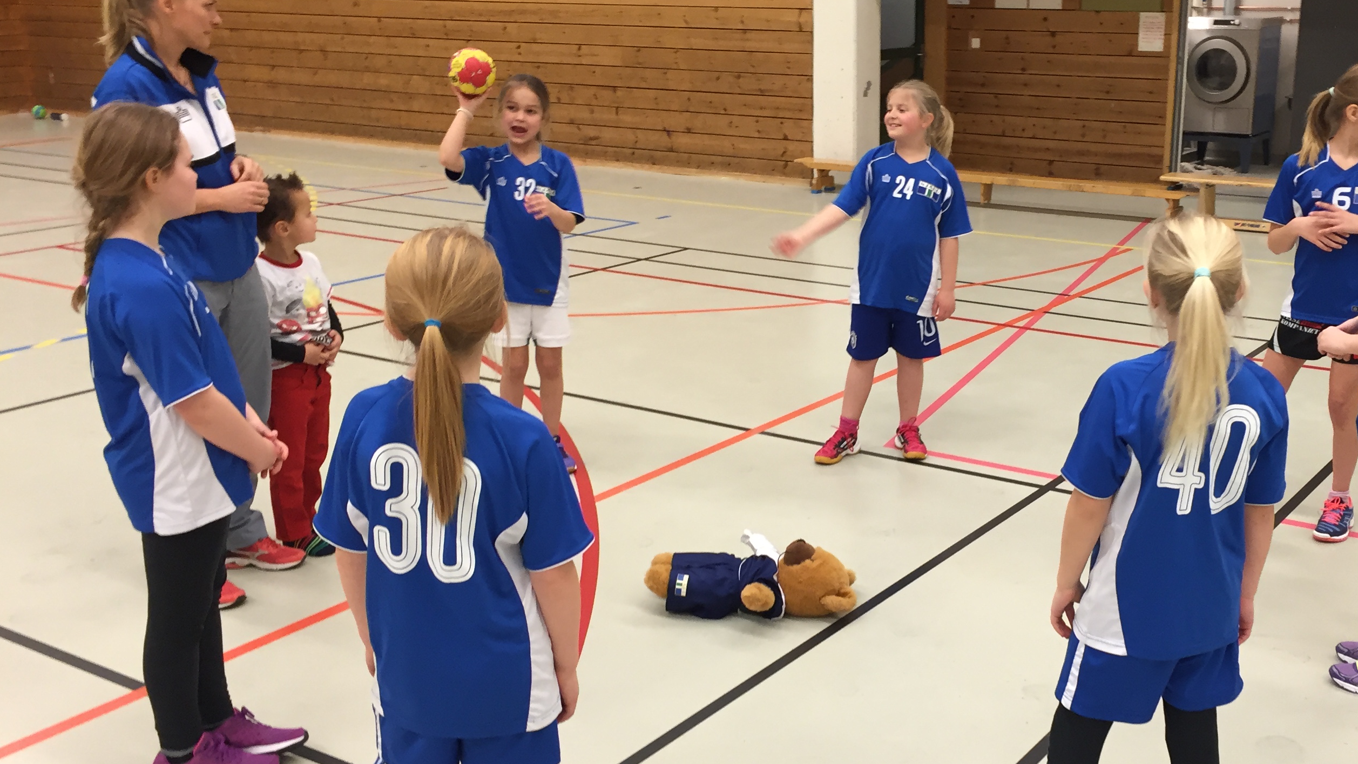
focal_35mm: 41
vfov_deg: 29.0
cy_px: 397
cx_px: 853
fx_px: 1476
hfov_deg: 48.9
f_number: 2.2
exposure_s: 1/33
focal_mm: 4.15
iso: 80
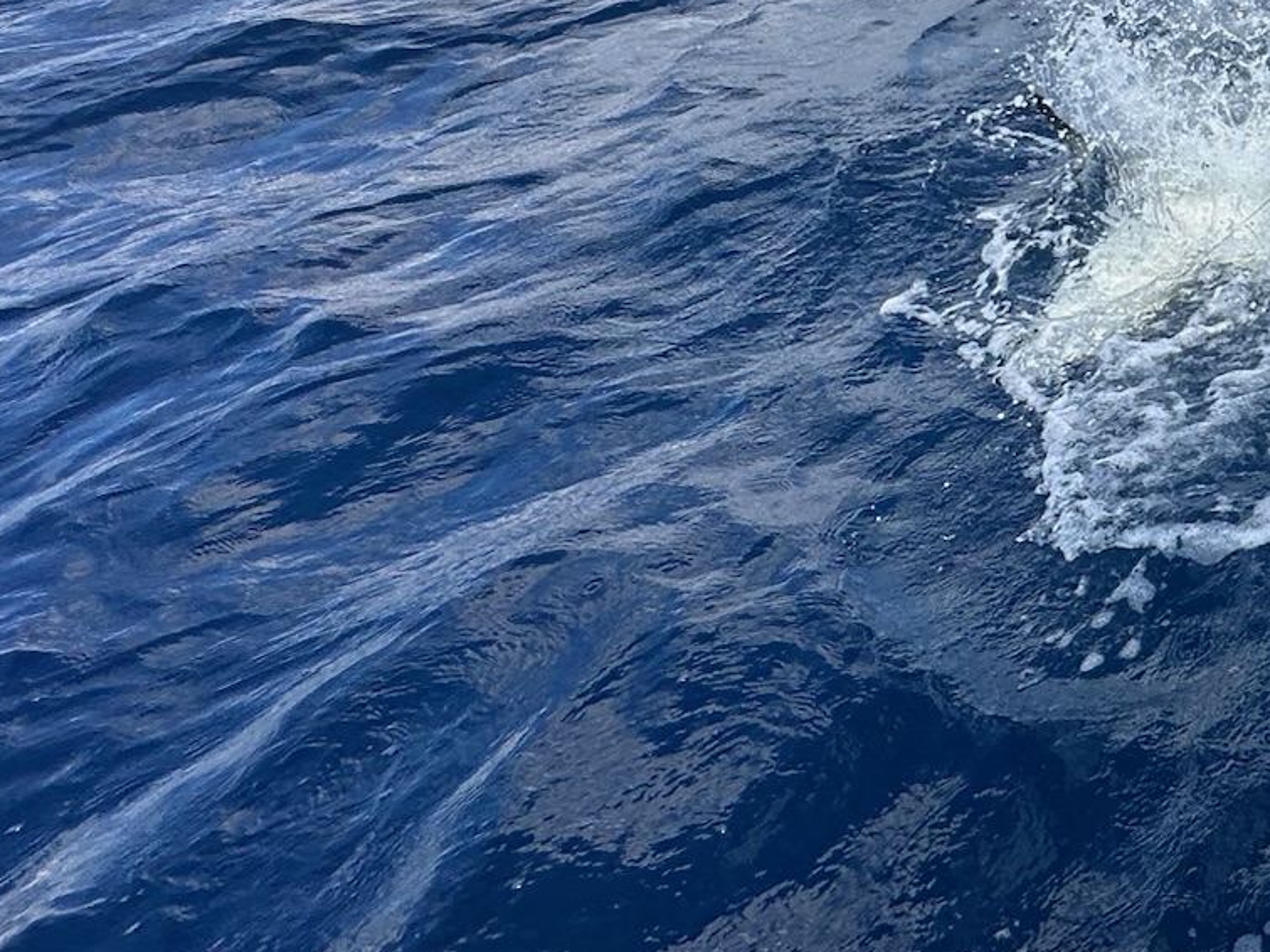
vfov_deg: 34.2
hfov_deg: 35.6
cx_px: 1601
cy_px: -7
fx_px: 1394
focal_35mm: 38
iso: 50
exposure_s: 1/1114
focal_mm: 2.22
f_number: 2.2
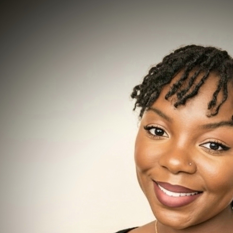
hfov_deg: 35.8
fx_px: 350
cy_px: 221
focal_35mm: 46
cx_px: 182
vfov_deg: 34.2
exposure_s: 1/40.1
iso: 200
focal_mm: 3.3
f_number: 2.2
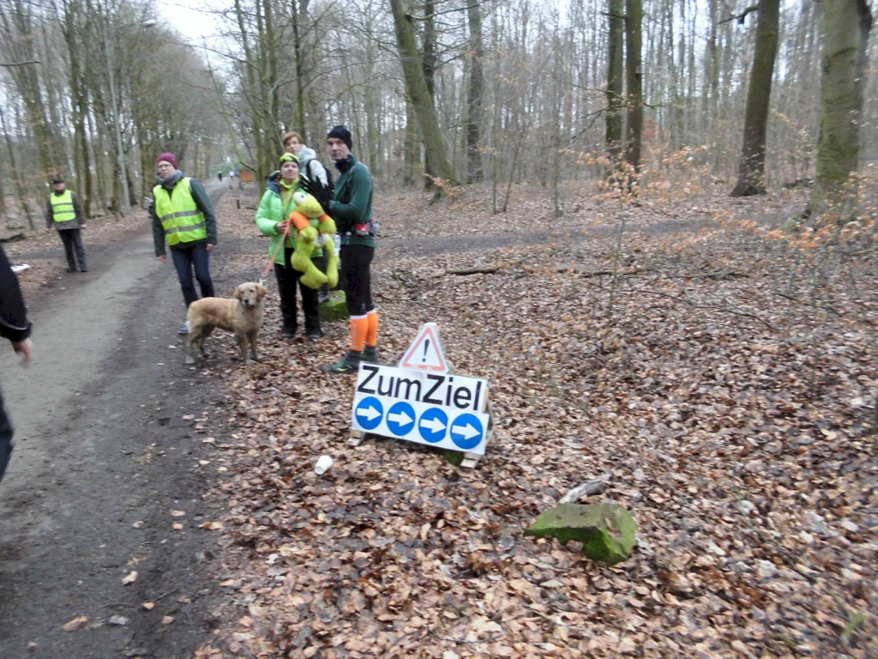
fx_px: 659
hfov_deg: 67.3
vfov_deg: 53.1
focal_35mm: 26
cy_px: 330
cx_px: 439
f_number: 3.2
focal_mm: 4.6
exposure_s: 1/60
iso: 200
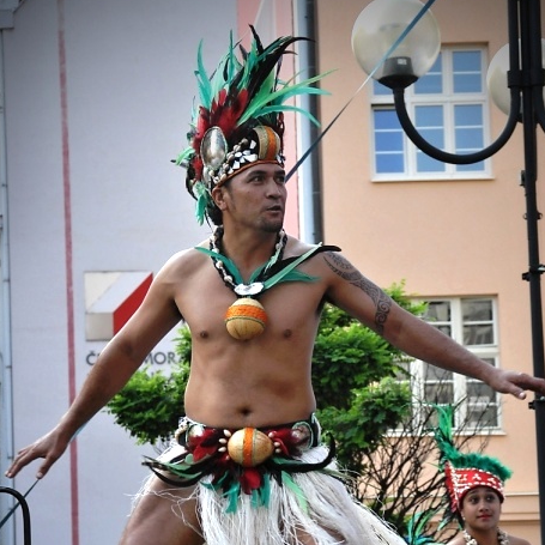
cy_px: 413
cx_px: 284
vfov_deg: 16.5
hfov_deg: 16.6
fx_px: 1870
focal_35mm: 105
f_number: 5.6
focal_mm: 52
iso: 200
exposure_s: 1/320
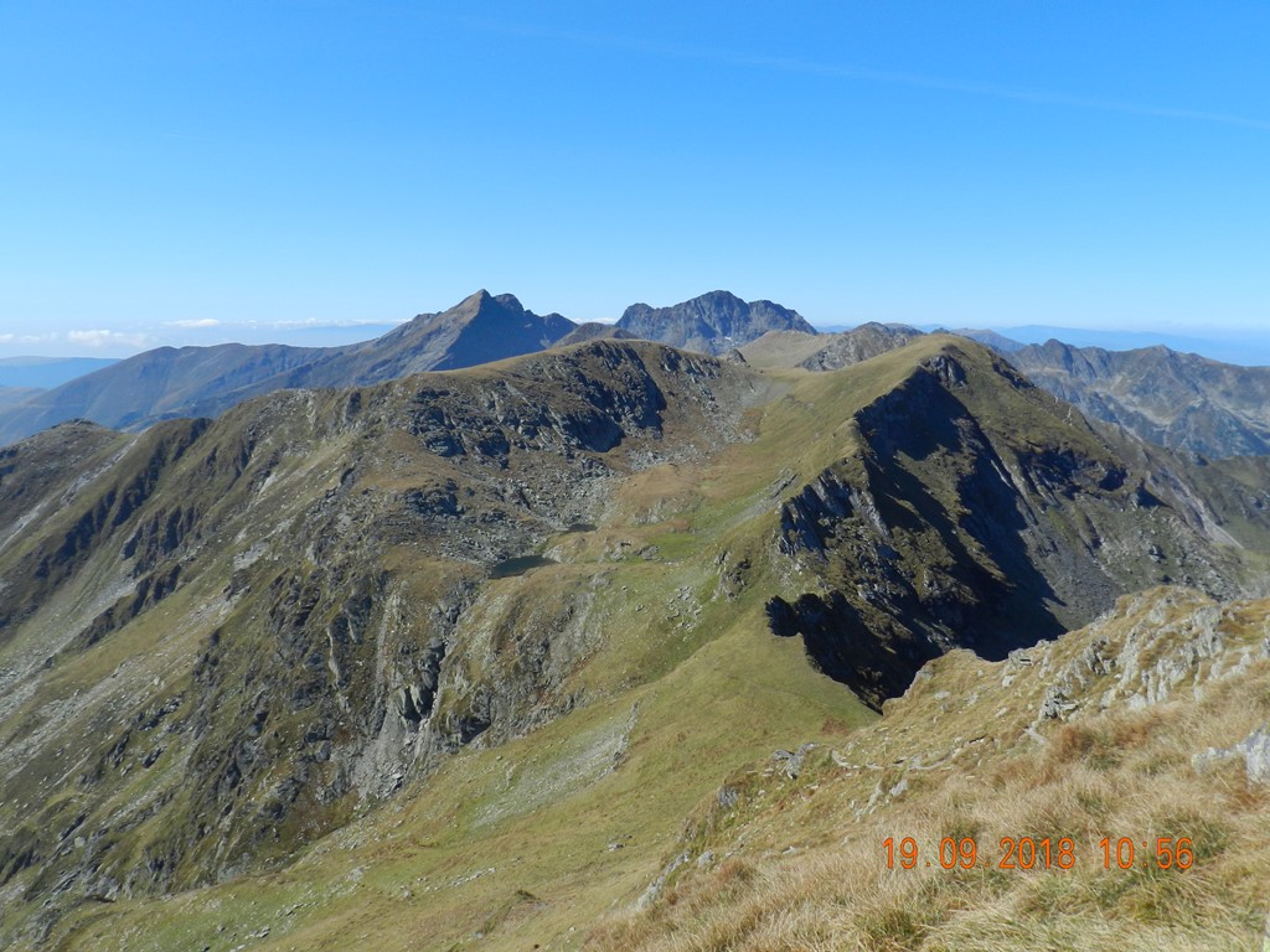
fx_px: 1027
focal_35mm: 28
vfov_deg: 49.7
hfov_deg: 63.4
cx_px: 635
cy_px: 476
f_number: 4.5
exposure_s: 1/800
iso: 160
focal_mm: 5
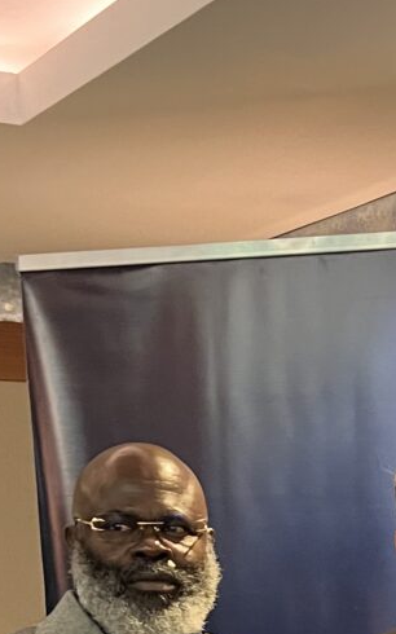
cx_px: 388
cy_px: 778
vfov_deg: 21.3
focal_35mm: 90
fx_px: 1555
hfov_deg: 14.3
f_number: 1.5
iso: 500
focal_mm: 5.7
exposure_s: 1/25
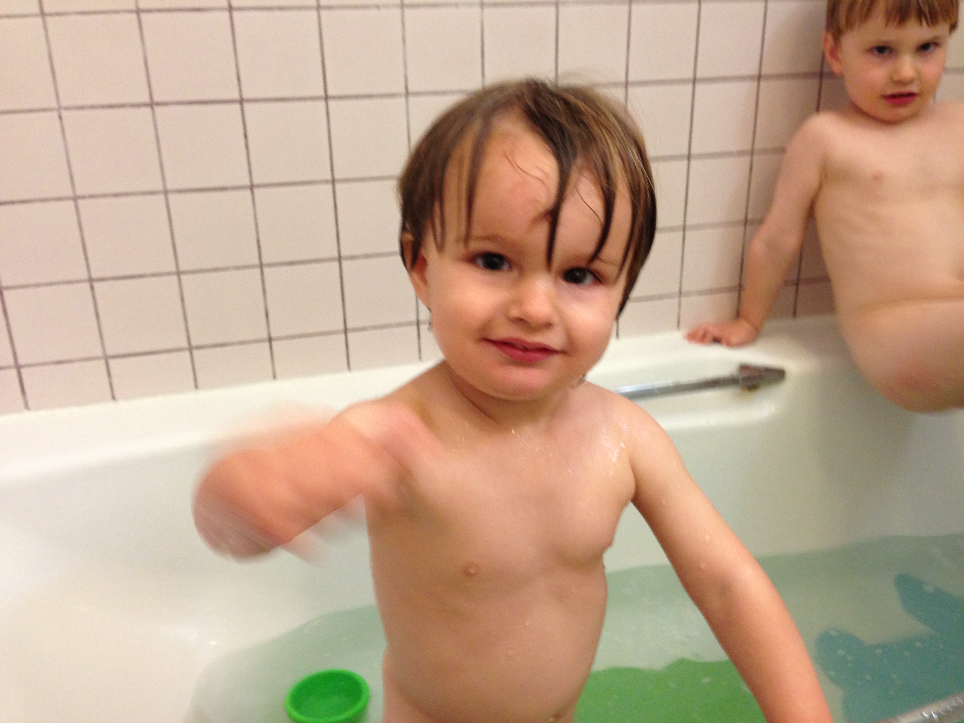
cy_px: 362
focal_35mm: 33
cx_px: 482
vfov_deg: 42.9
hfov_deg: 55.4
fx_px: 919
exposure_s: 1/20
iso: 200
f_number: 2.4
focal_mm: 4.13
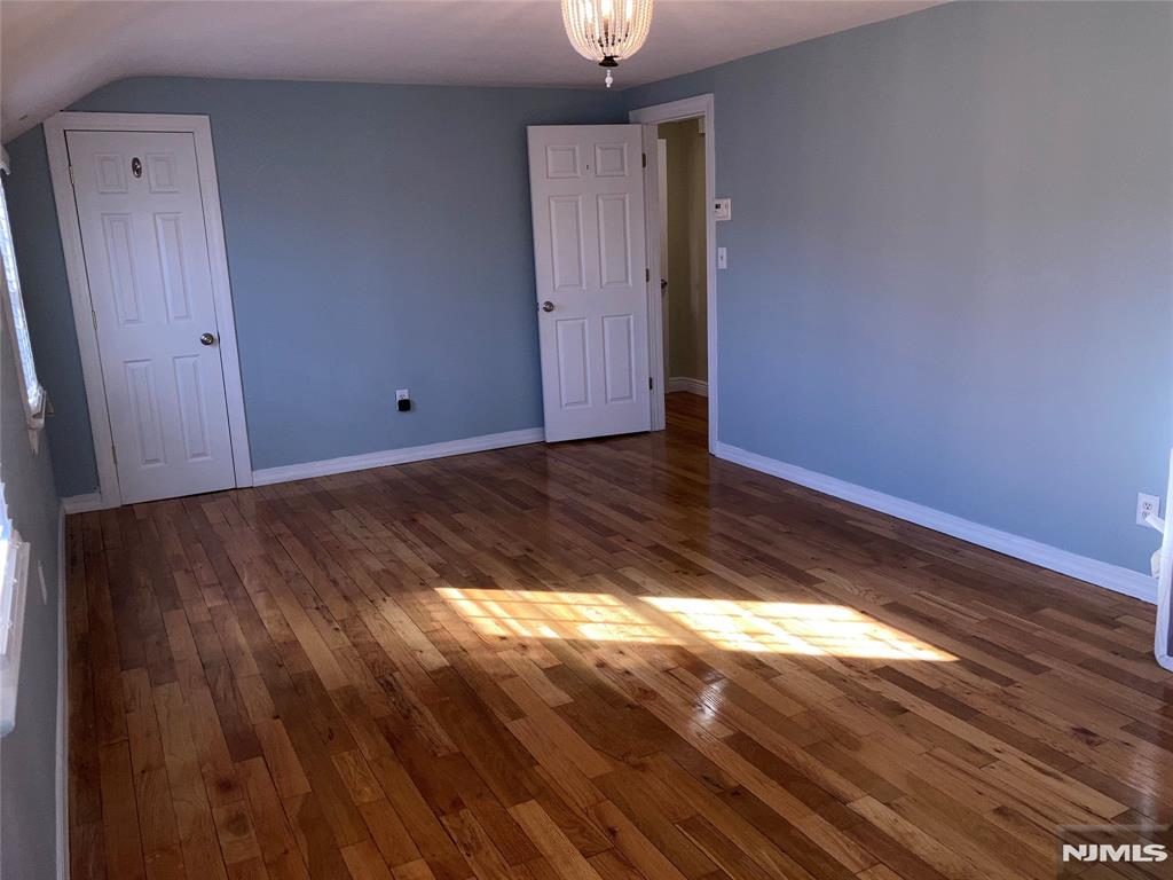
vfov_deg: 49.7
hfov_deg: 63.4
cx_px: 586
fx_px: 949
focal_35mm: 28
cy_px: 440
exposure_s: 1/112
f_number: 1.8
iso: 20
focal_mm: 3.99
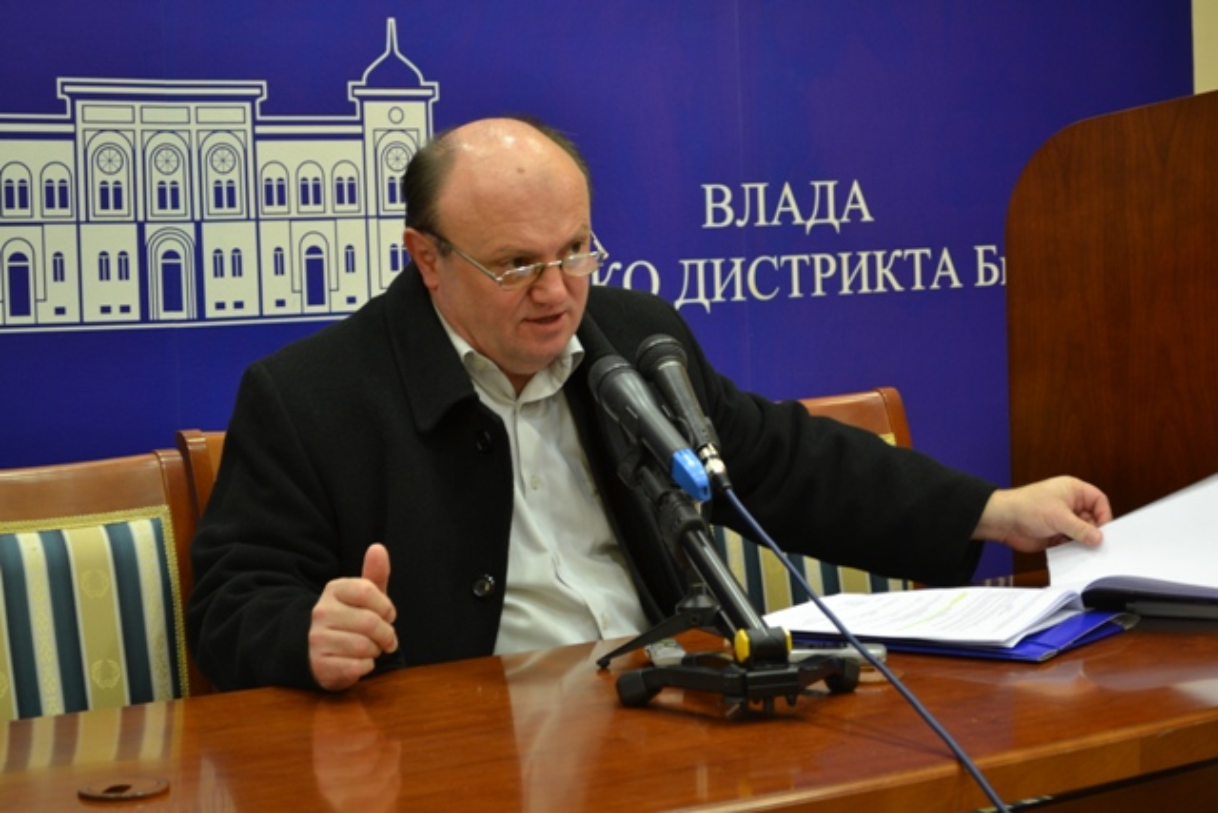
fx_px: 2436
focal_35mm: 72
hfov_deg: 28.1
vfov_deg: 18.9
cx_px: 609
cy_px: 406
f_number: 5.3
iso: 450
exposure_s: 1/15
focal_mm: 48
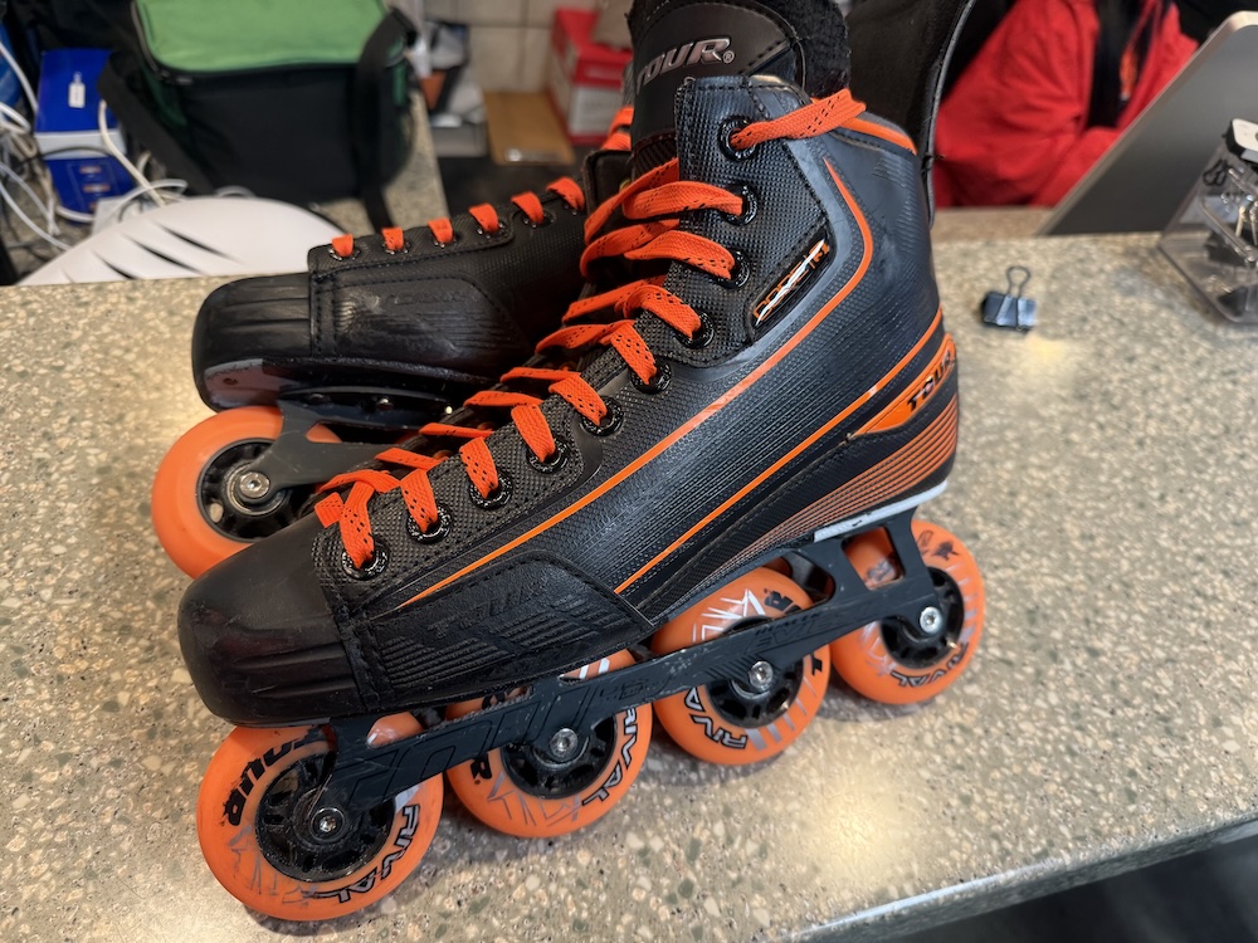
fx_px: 872
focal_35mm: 24
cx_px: 629
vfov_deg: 56.8
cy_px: 472
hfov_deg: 71.6
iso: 250
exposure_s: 1/60
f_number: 1.78
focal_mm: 6.76
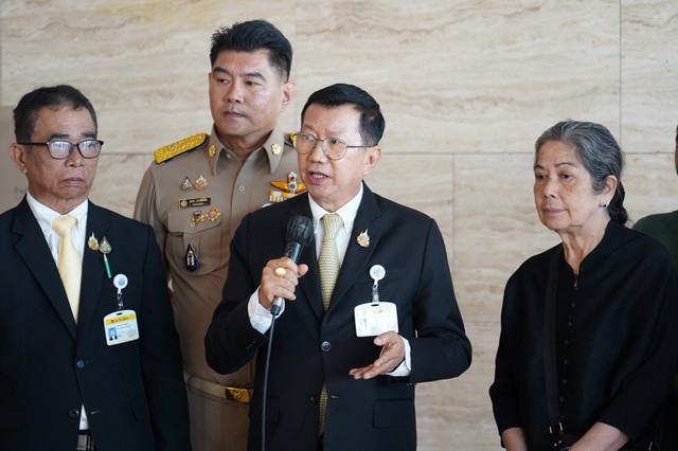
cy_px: 226
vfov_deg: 13.0
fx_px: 1976
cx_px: 339
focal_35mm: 105
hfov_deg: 19.5
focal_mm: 105
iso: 2500
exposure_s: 1/125
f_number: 4
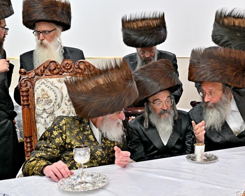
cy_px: 97
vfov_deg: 37.7
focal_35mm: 40
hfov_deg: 46.1
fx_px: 287
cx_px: 144
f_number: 4
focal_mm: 34.5
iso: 640
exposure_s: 1/200
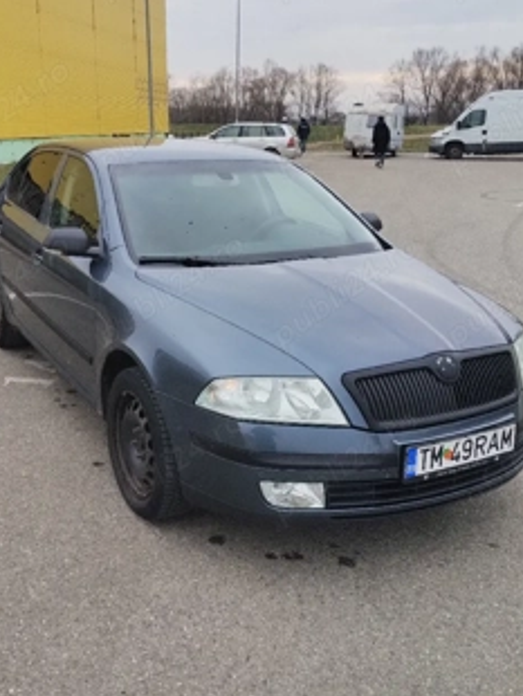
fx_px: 724
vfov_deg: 51.3
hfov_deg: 39.6
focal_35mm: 36
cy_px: 317
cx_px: 215
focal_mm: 4.27
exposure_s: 1/400
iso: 100
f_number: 1.8
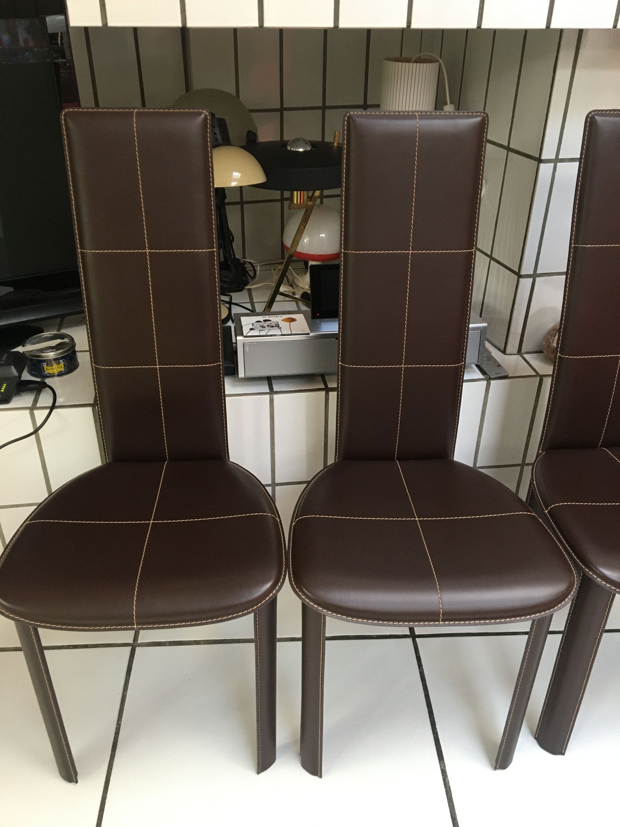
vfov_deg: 61.7
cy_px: 414
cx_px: 310
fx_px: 693
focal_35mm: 29
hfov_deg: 48.2
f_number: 2.2
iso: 160
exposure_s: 1/33
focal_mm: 4.15
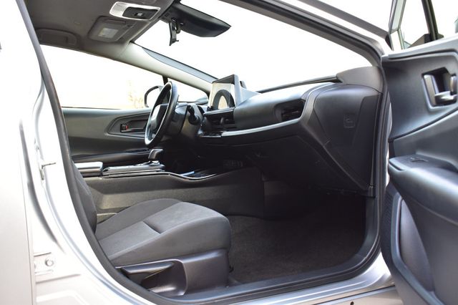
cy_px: 152
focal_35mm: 36
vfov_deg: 36.8
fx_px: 458
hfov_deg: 53.2
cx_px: 229
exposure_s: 1/15
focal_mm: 24
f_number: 6.3
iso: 400
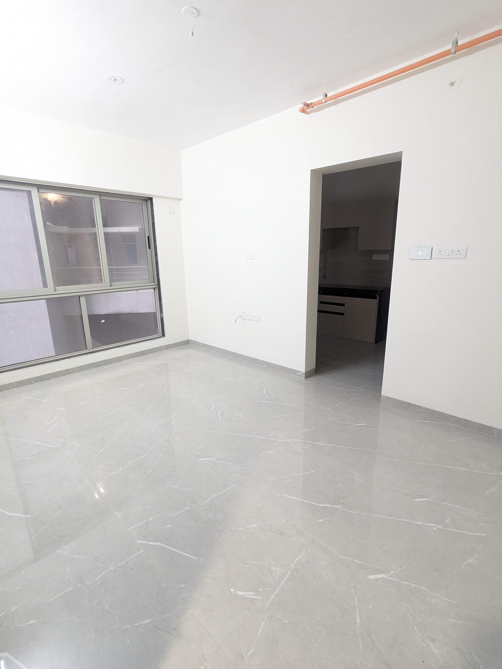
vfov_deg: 94.5
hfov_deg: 78.1
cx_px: 251
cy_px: 334
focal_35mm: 16
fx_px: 309
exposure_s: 1/50
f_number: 2.2
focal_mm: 2.35
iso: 832
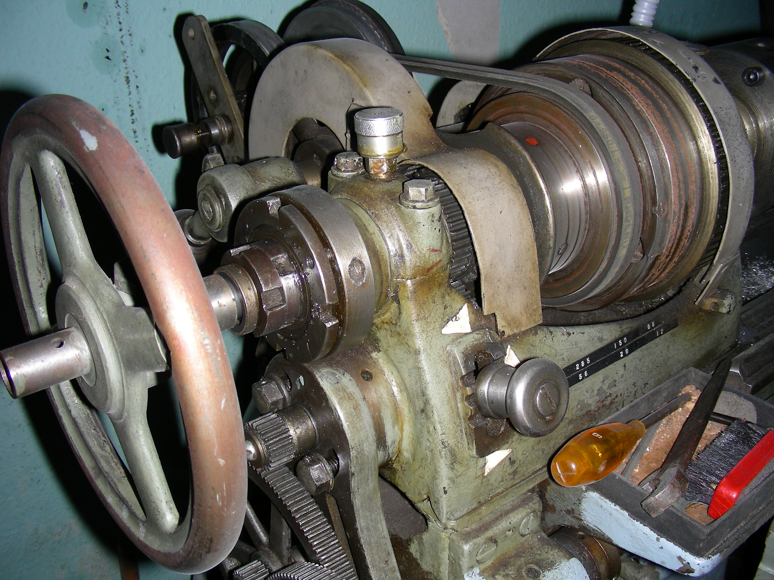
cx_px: 387
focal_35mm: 38
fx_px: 850
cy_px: 290
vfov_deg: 37.7
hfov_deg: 49.0
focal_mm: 6.3
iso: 50
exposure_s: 1/60.1
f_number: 3.5
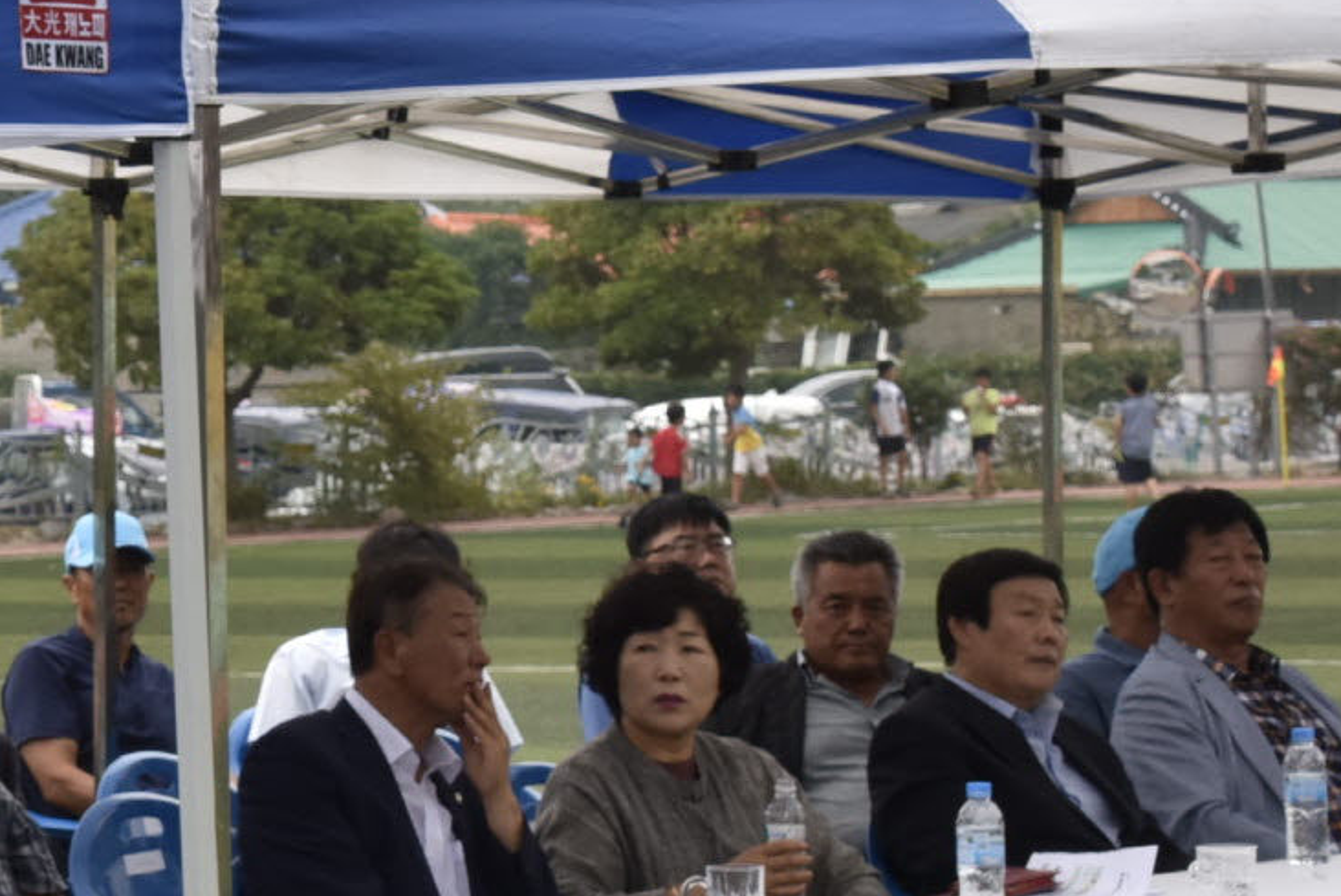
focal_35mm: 157
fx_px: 5851
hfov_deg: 12.7
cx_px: -328
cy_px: 486
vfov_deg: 8.8
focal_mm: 50
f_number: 13
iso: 640
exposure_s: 1/200
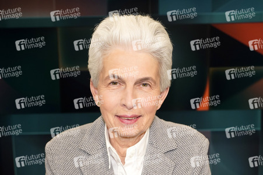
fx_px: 292
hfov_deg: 48.5
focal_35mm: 40
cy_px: 88
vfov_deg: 33.4
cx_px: 132
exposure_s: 1/160
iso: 2000
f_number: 5.6
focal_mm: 40
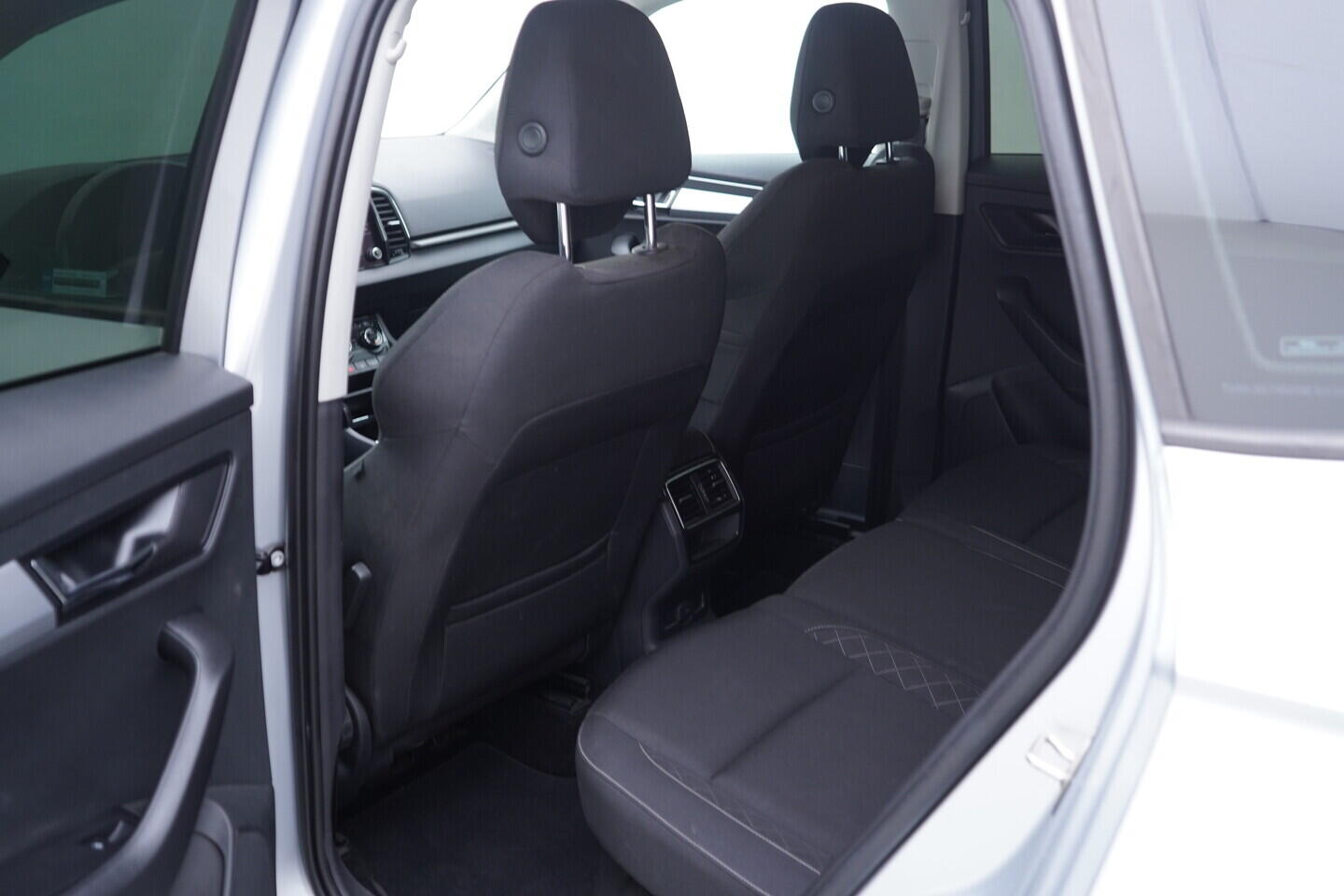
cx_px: 672
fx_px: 1344
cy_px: 448
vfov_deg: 36.9
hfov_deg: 53.1
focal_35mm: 36
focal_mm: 24
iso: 250
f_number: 2.8
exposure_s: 1/40
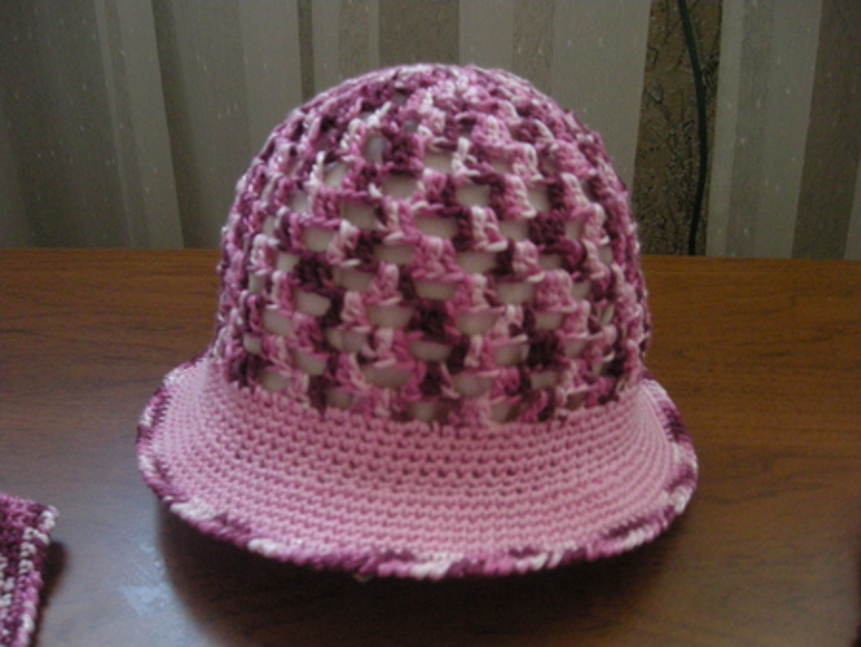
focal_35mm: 35
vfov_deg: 40.7
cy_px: 324
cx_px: 430
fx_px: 871
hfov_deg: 52.6
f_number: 2.8
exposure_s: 1/20.2
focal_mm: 5.7
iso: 400
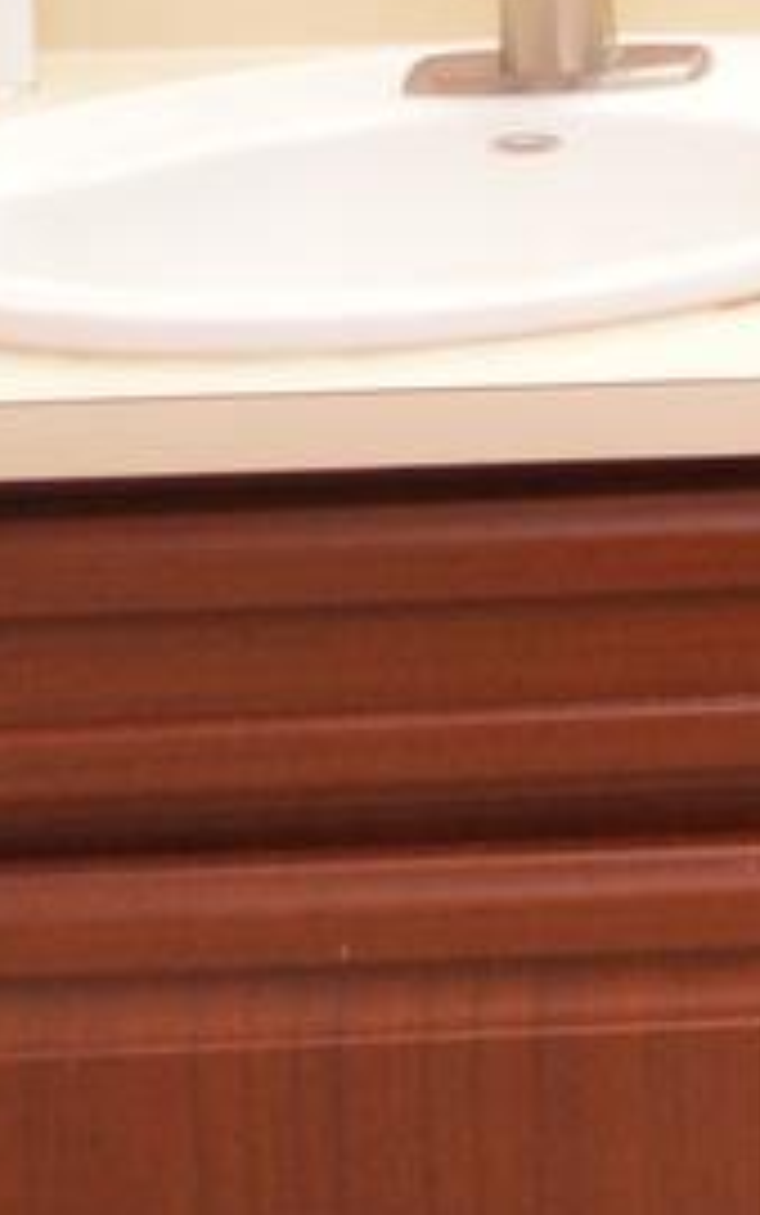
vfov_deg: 16.1
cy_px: -709
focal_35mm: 116
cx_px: 2392
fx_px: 3840
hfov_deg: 8.9
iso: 450
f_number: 4
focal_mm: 10
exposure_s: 1/60
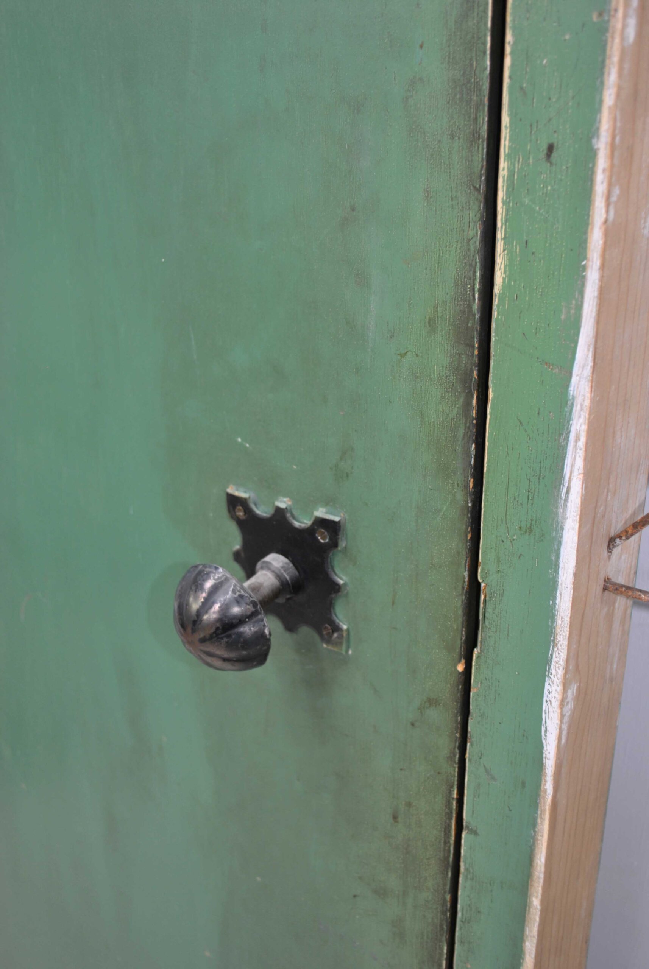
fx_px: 1051
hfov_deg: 34.3
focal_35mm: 39
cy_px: 484
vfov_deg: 49.5
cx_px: 324
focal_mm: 26
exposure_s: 1/6
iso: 200
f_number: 4.2
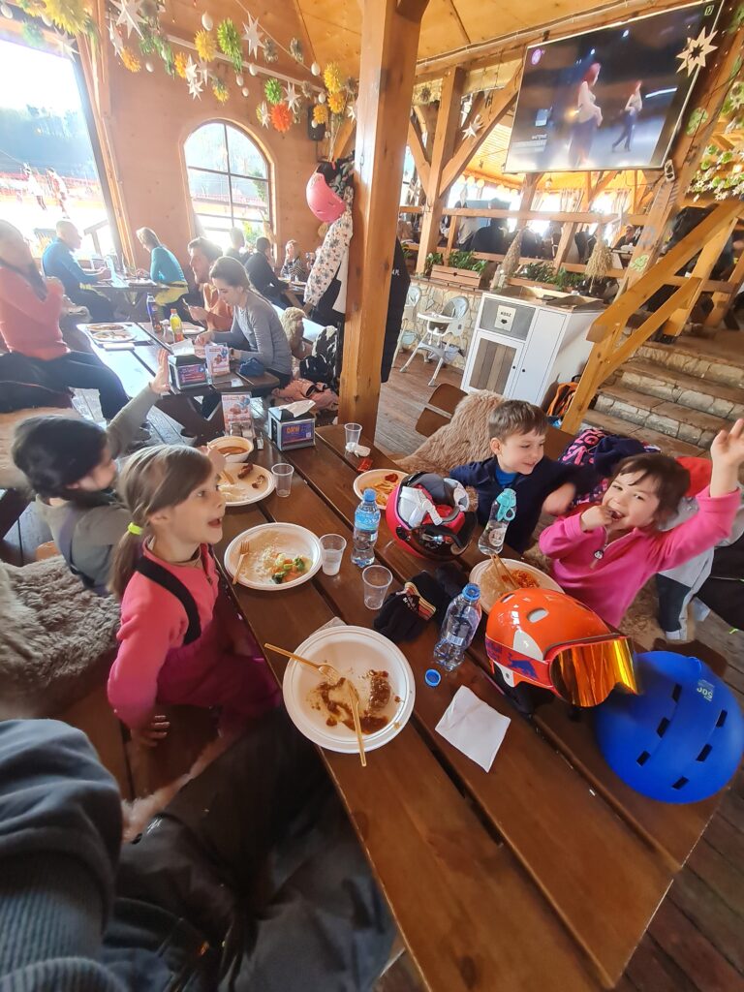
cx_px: 372
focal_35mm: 13
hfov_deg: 89.9
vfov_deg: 106.2
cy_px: 496
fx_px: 373
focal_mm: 1.74
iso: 250
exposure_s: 1/50
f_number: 2.2
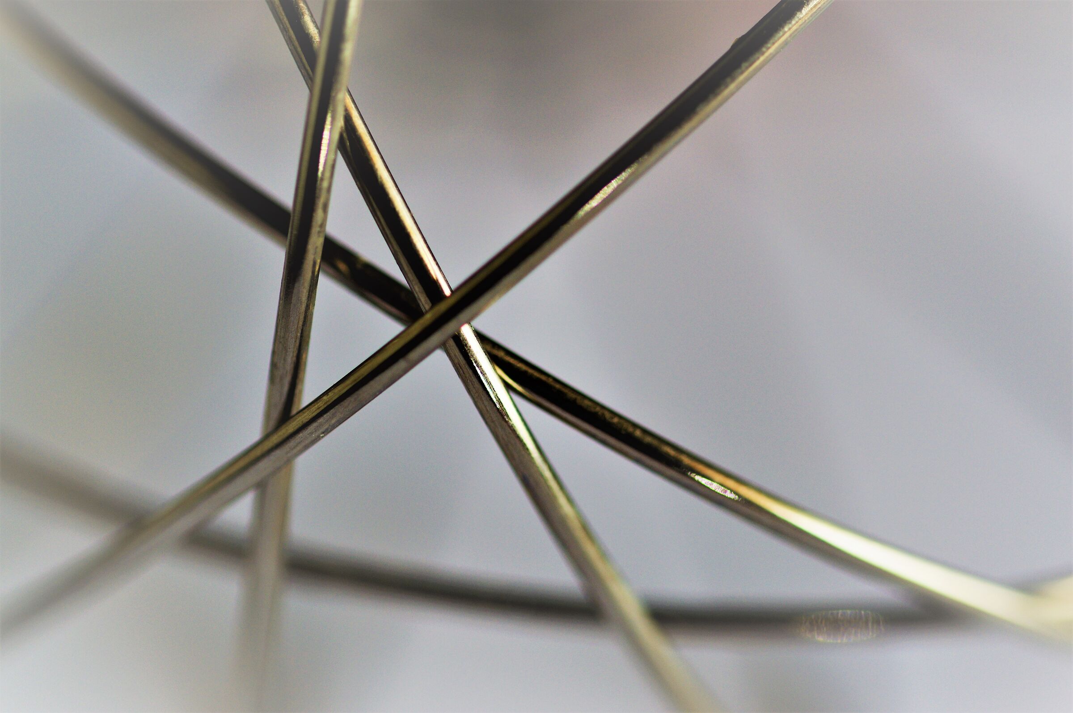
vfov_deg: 8.7
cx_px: 536
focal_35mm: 158
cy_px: 356
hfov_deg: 13.1
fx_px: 4690
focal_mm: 105
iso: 200
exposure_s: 1/125
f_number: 4.5
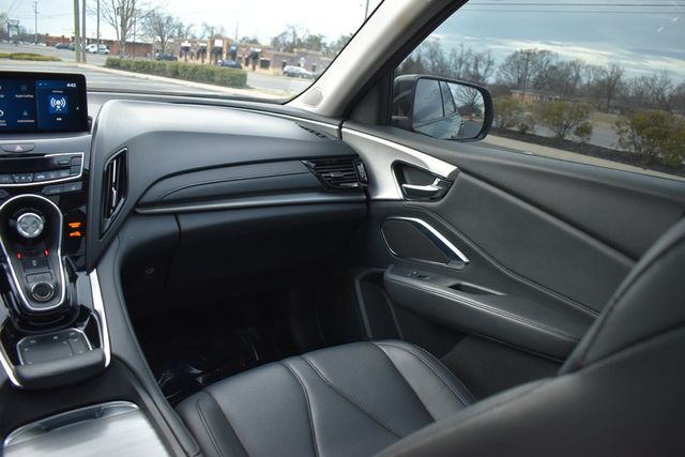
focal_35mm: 27
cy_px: 228
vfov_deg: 48.0
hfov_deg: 67.4
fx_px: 514
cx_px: 342
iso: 800
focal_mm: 18
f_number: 3.5
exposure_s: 1/125
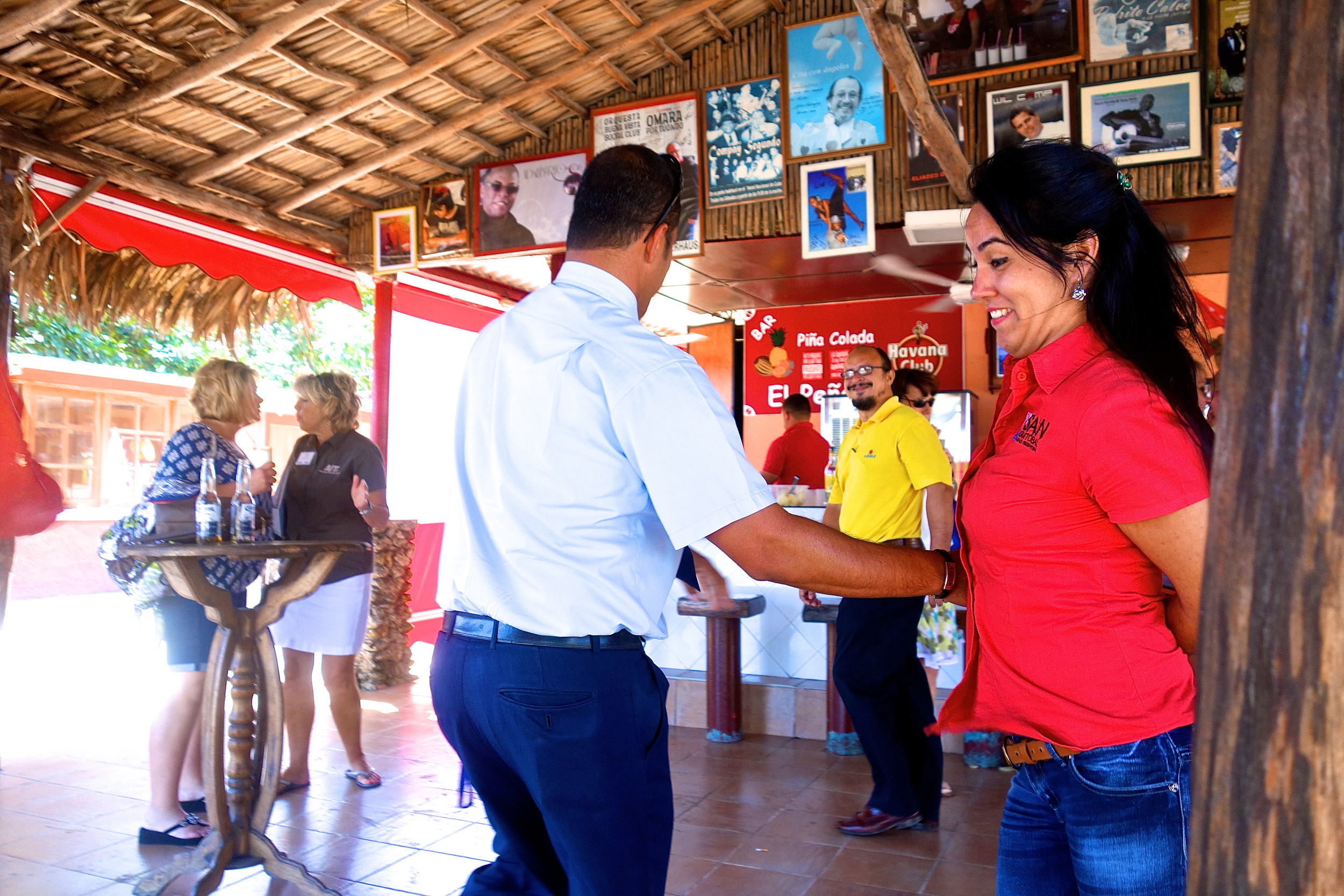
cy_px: 448
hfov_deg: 65.5
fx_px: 1045
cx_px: 672
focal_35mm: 28
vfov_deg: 46.4
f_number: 2.8
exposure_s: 1/125
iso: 160
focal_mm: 10.4
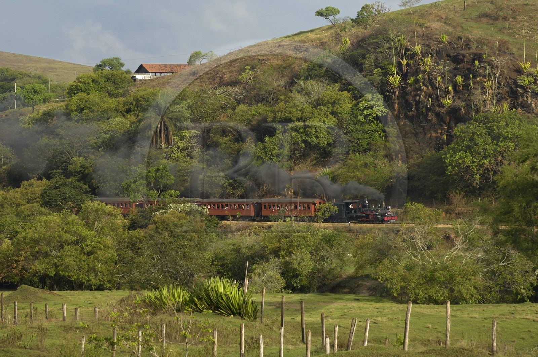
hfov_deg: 8.1
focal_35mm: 255
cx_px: 269
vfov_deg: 5.4
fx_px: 3805
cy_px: 178
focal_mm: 170
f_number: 6.3
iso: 100
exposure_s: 1/160
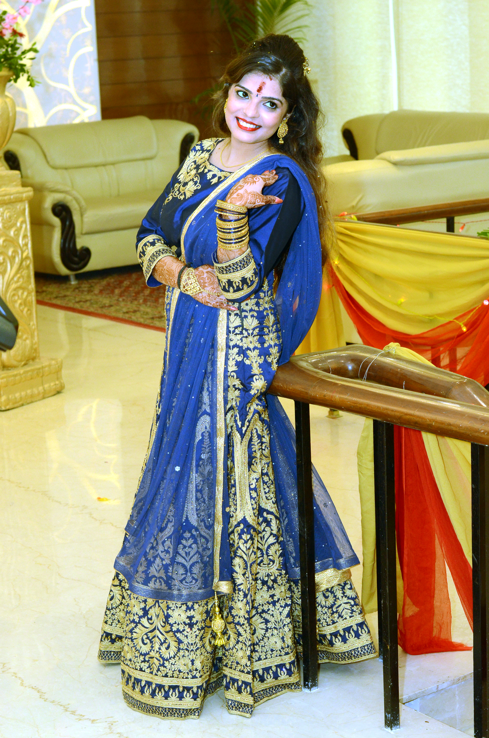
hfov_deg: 18.1
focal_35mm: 75
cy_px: 369
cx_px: 244
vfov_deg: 27.0
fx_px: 1535
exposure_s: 1/100
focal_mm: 50
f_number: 6.3
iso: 1000
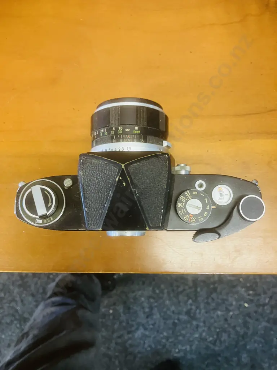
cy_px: 185
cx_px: 138
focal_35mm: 28
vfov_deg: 63.4
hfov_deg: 49.7
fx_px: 299
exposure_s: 1/33
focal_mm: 3.99
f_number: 1.8
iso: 250
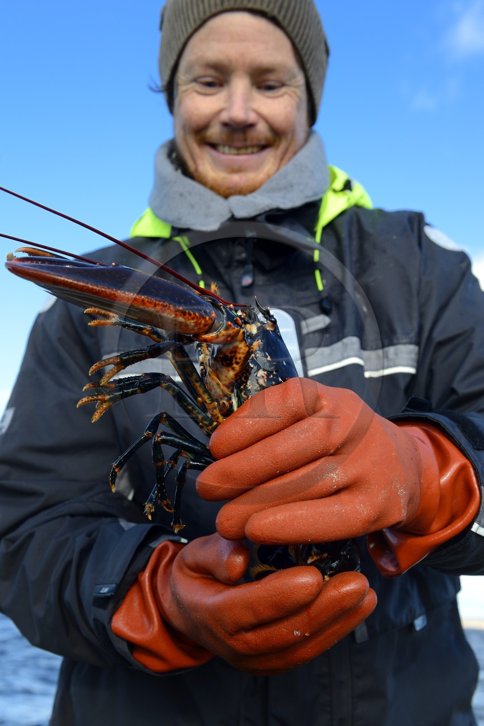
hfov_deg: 35.1
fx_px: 766
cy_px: 363
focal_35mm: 38
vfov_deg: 50.7
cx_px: 242
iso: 400
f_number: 7.1
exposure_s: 1/400
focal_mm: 38
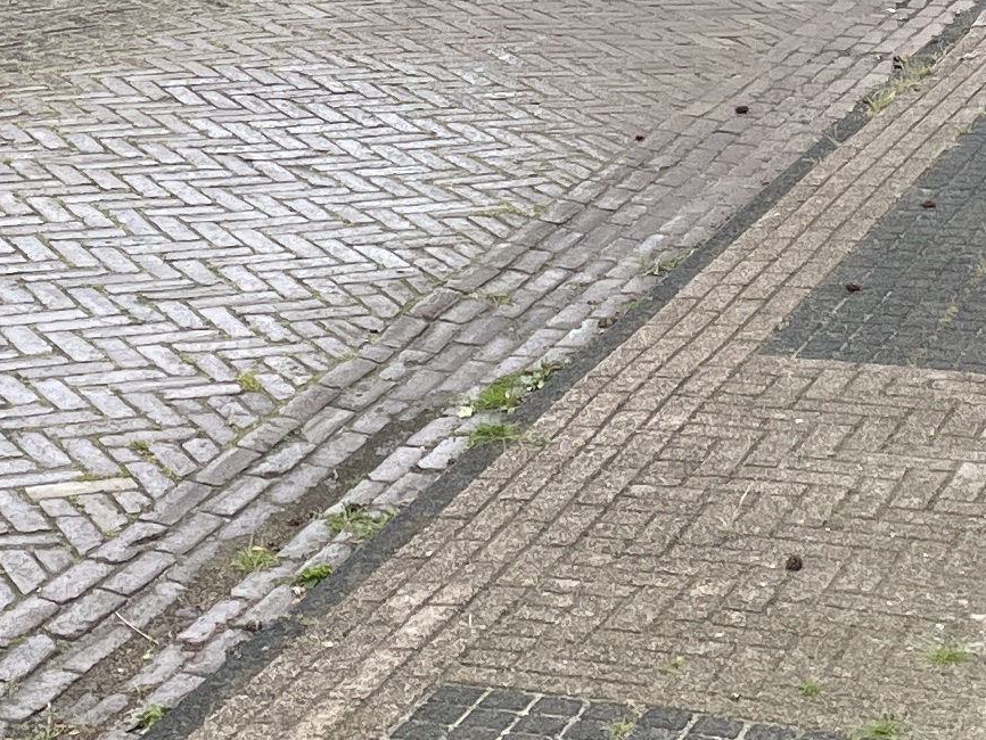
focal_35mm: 121
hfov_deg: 16.3
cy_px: -725
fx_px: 3448
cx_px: 417
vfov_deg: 11.1
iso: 32
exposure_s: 1/1062
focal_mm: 4.2
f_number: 1.6
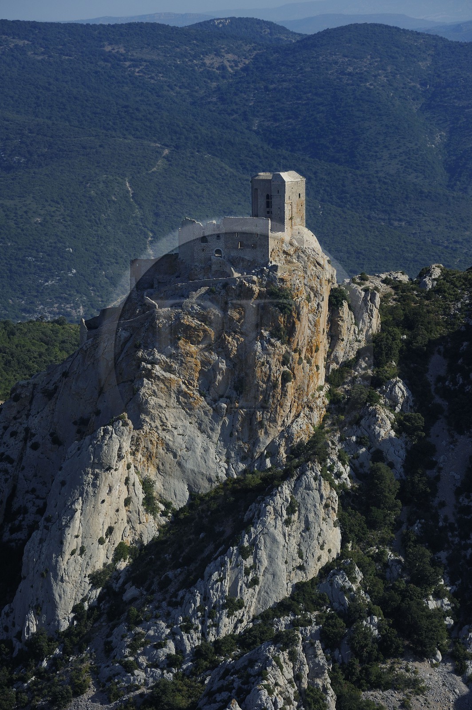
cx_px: 236
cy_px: 355
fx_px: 3250
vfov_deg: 12.5
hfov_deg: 8.3
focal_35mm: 165
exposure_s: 1/1250
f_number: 7.1
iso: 400
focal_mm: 165
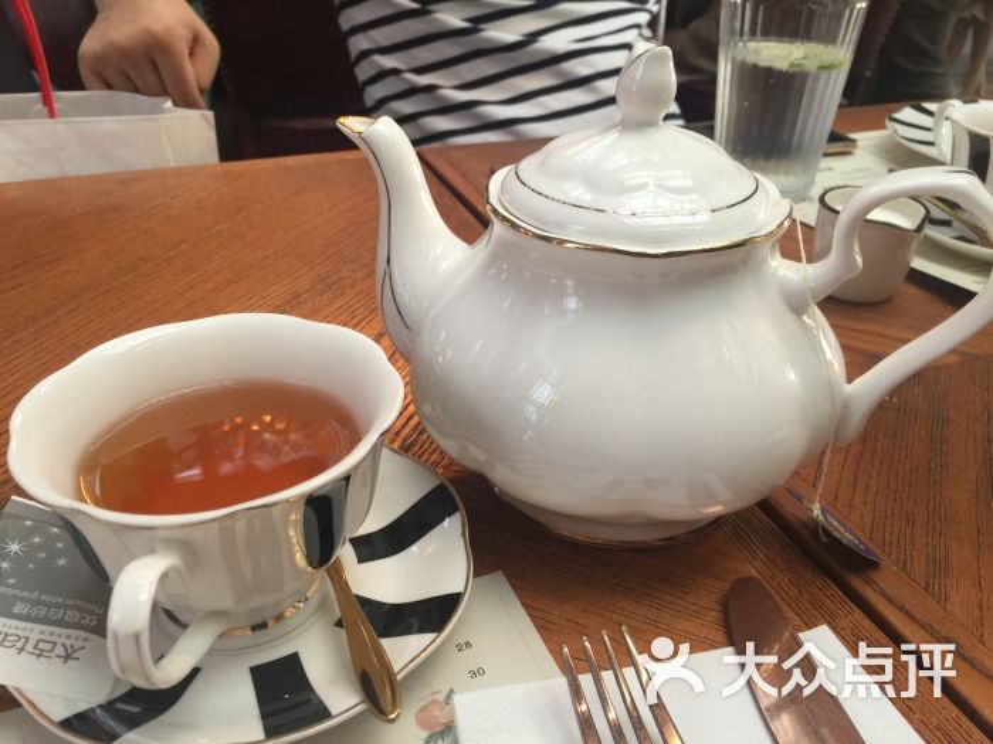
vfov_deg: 48.2
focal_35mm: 29
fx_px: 832
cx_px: 496
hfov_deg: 61.7
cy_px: 372
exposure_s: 1/17
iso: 50
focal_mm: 4.15
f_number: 2.2
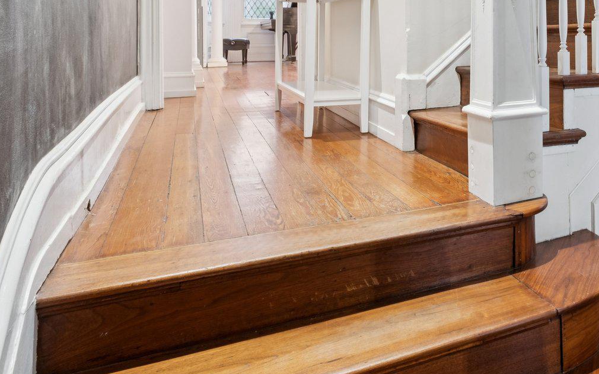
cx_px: 527
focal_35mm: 31
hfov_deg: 54.3
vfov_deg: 38.0
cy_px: 41
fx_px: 506
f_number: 8
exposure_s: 1
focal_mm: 10
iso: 250
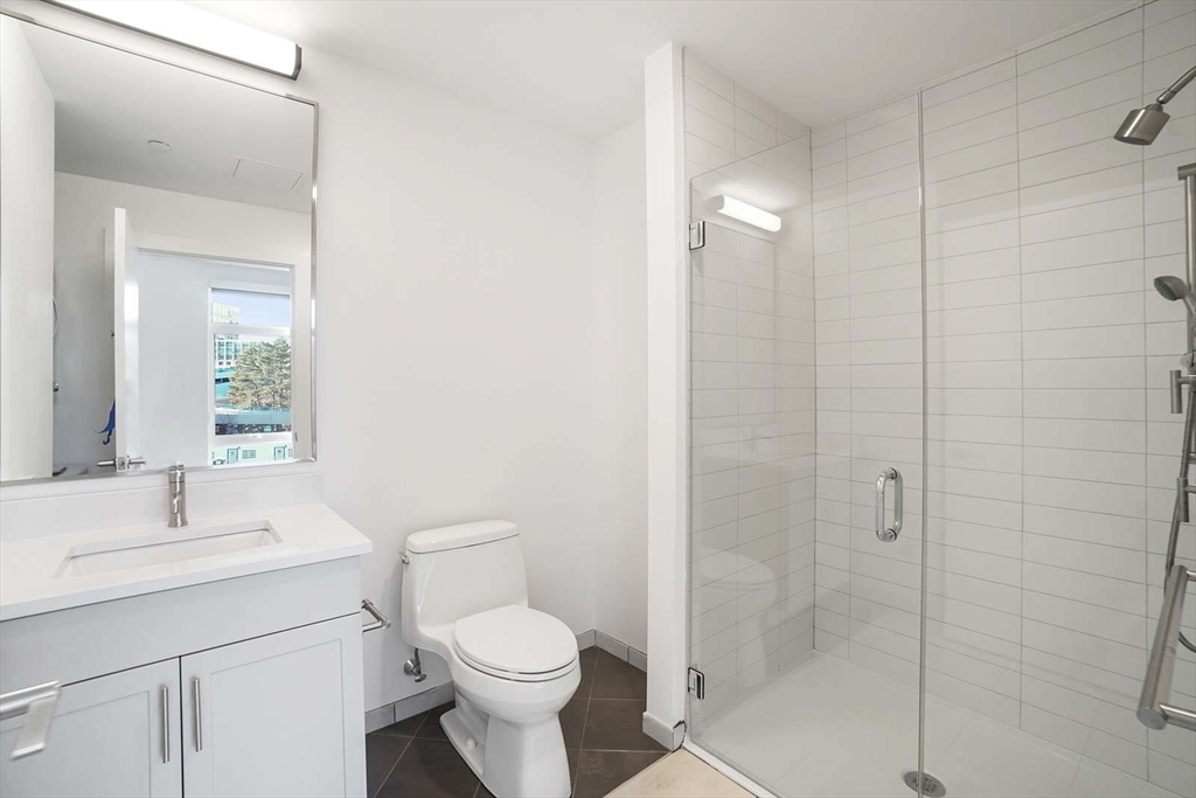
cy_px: 399
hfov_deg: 100.4
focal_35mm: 15
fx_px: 498
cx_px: 598
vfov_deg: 77.3
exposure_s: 1/5
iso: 500
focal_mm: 10
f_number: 11
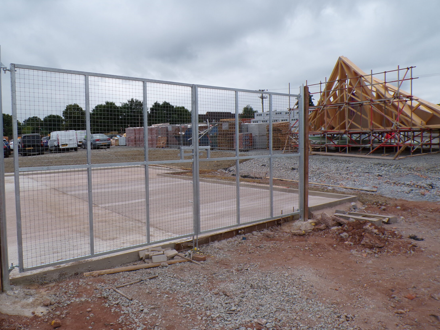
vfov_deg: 49.7
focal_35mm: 28
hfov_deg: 63.2
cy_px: 161
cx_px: 192
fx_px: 356
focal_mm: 4.3
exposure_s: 1/400
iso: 100
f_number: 5.8
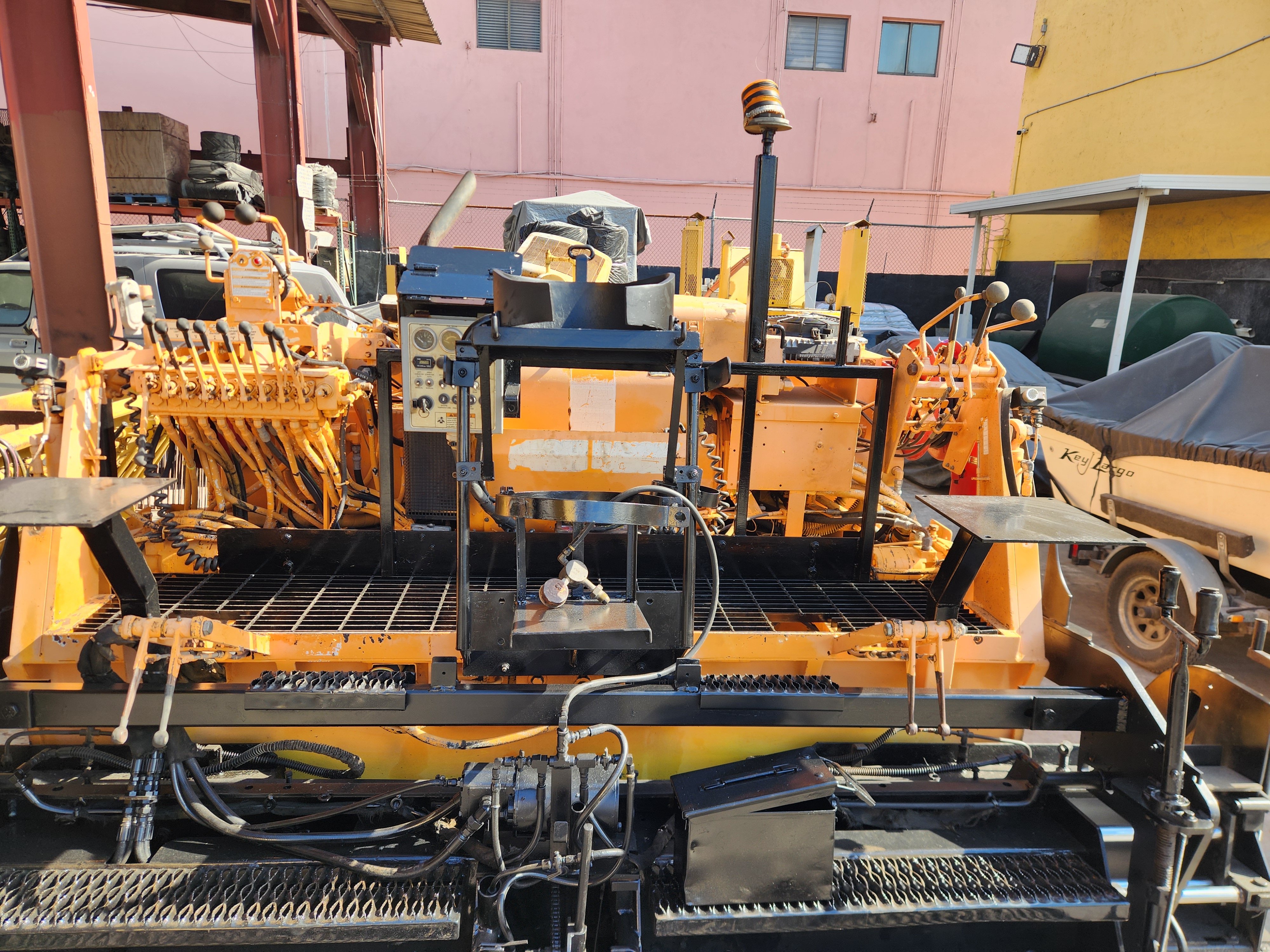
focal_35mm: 23
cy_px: 476
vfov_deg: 58.9
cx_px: 635
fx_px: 844
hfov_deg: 73.9
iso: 20
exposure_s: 1/385
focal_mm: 5.4
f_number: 1.8
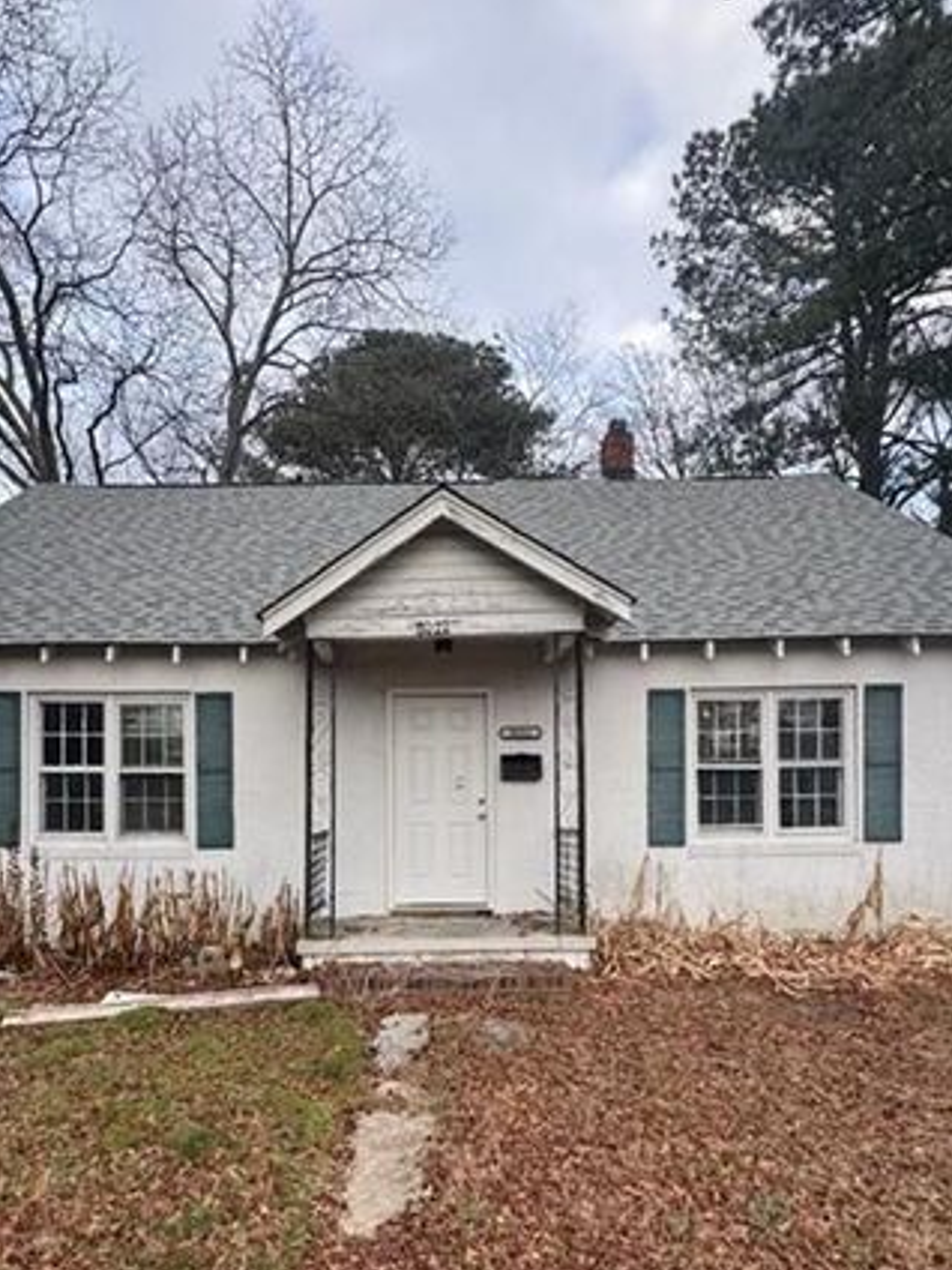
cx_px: 410
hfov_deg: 60.8
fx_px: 807
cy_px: 804
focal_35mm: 22
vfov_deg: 74.9
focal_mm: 2.22
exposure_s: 1/233
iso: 40
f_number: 2.2
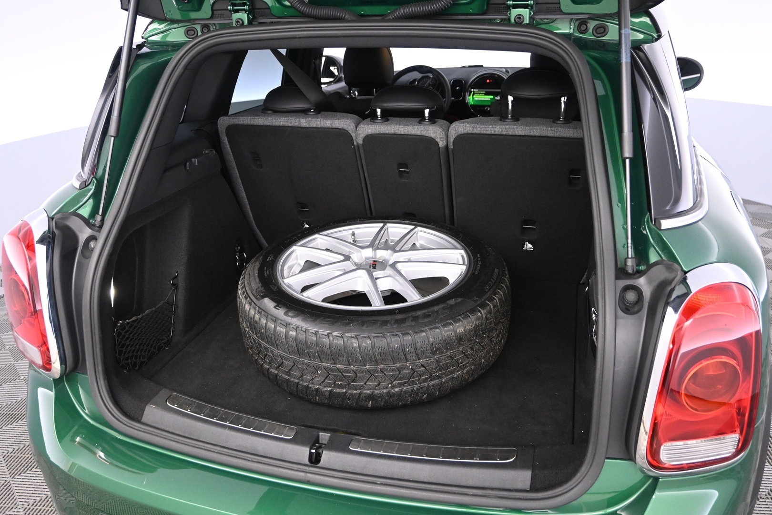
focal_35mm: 30
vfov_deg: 43.6
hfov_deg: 61.9
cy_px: 258
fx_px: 643
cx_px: 386
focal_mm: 20
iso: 2500
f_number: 3.8
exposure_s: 1/50
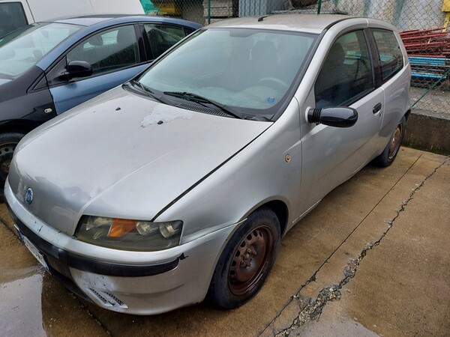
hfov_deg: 71.6
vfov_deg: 56.8
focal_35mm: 24
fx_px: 312
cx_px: 225
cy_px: 168
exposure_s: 1/100
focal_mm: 5.23
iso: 64
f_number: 1.8
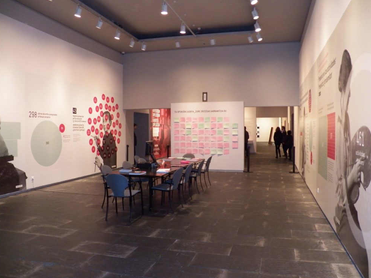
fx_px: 311
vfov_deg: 48.2
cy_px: 141
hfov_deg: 61.6
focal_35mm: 29
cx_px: 190
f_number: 2.8
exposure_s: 1/30
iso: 400
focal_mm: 4.9
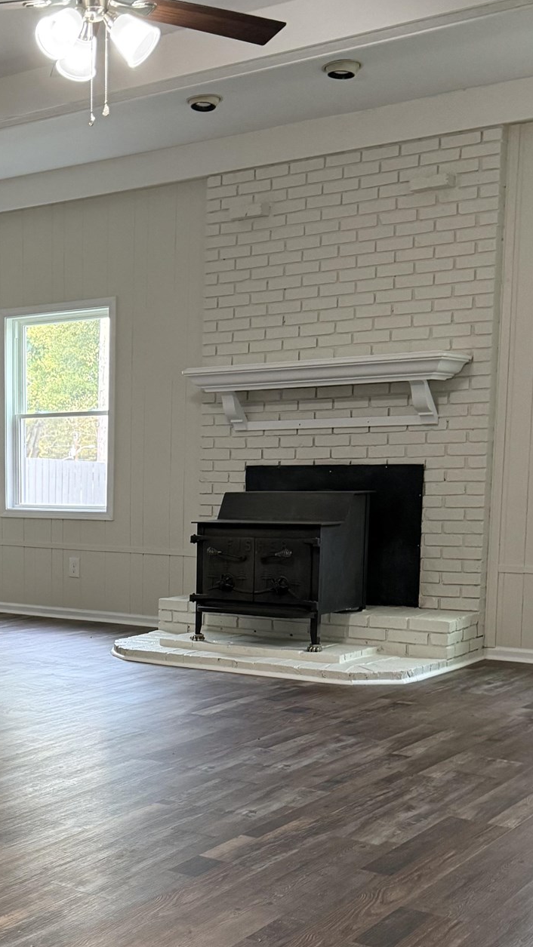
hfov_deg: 24.0
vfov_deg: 42.4
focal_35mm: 48
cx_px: 27
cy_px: 621
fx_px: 1206
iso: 400
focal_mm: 6.76
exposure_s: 1/120
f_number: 1.78
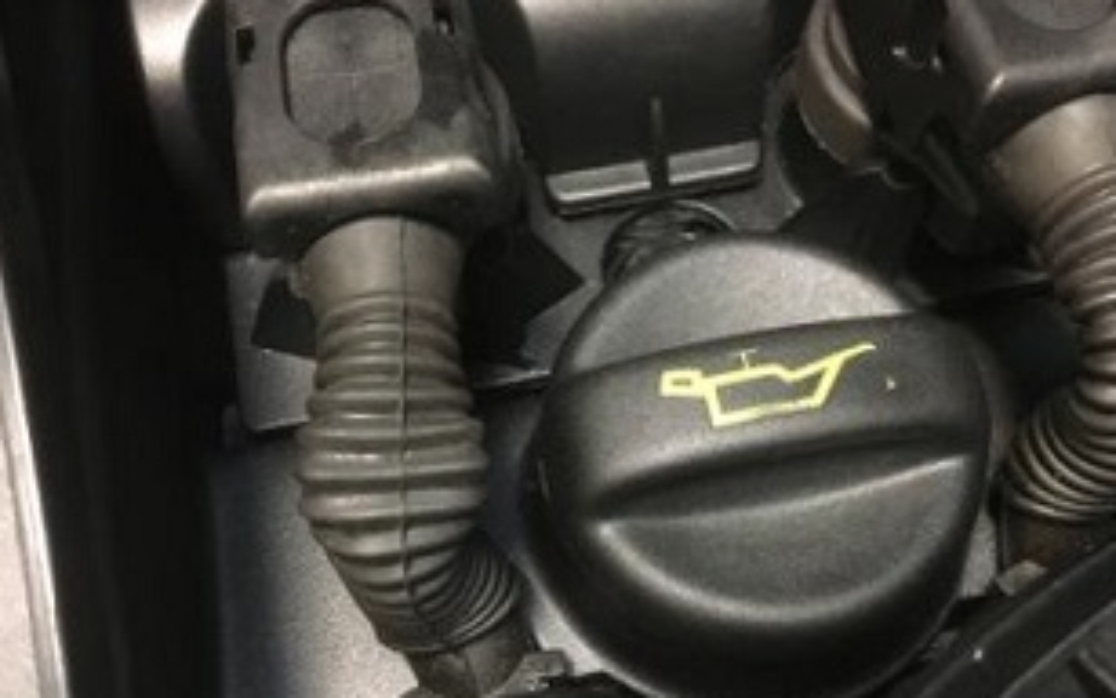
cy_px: 440
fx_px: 1065
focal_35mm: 35
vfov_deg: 36.1
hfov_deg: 55.3
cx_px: 600
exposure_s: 1/17
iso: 500
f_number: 2.2
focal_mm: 4.15
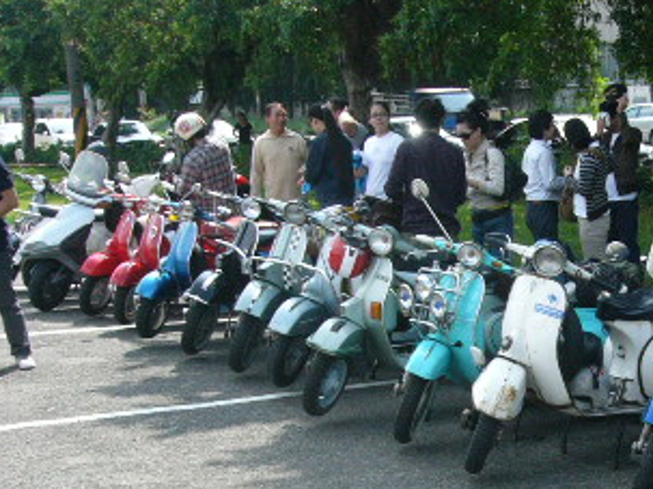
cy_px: 418
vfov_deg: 19.6
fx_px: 1395
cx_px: 675
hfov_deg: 24.9
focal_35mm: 74
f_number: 8
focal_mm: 5.8
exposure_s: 1/80
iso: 100
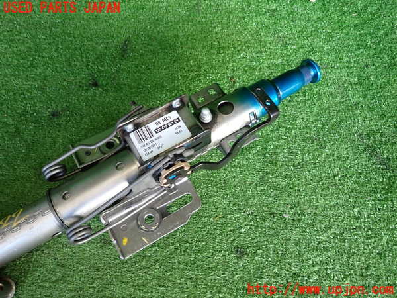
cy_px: 149
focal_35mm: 25
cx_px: 198
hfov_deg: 69.4
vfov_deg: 54.9
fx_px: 287
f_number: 2
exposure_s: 1/80
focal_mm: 4.5
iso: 200
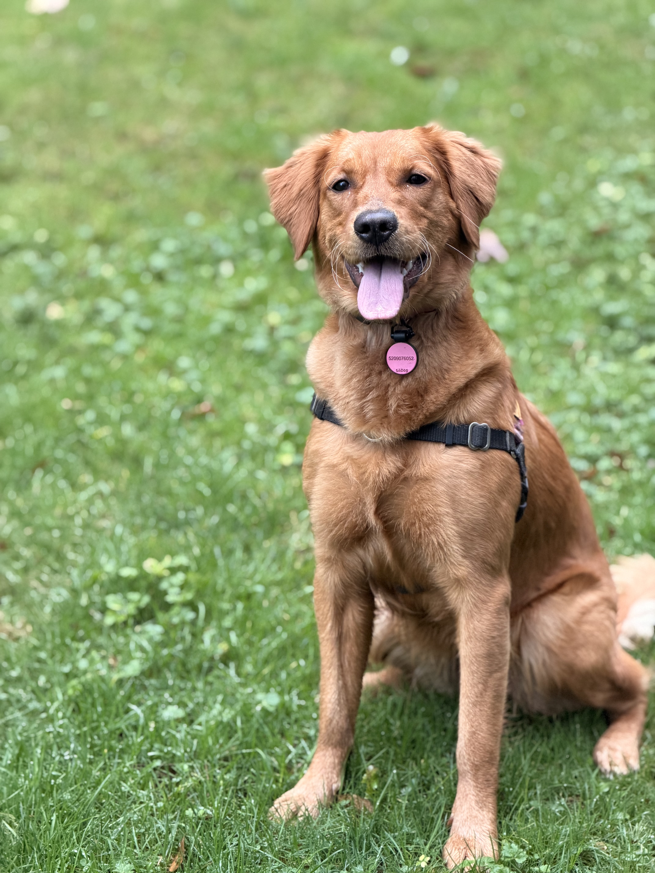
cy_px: 436
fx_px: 2523
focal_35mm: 100
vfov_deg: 19.6
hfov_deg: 14.8
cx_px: 328
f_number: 2.8
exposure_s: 1/121
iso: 200
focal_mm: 16.89
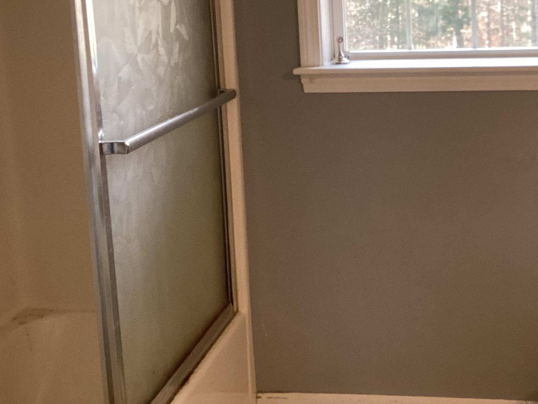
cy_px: 78
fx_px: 793
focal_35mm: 51
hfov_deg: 36.7
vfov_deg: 27.9
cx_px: 396
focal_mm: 3.3
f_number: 2.4
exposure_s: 1/60
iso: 100
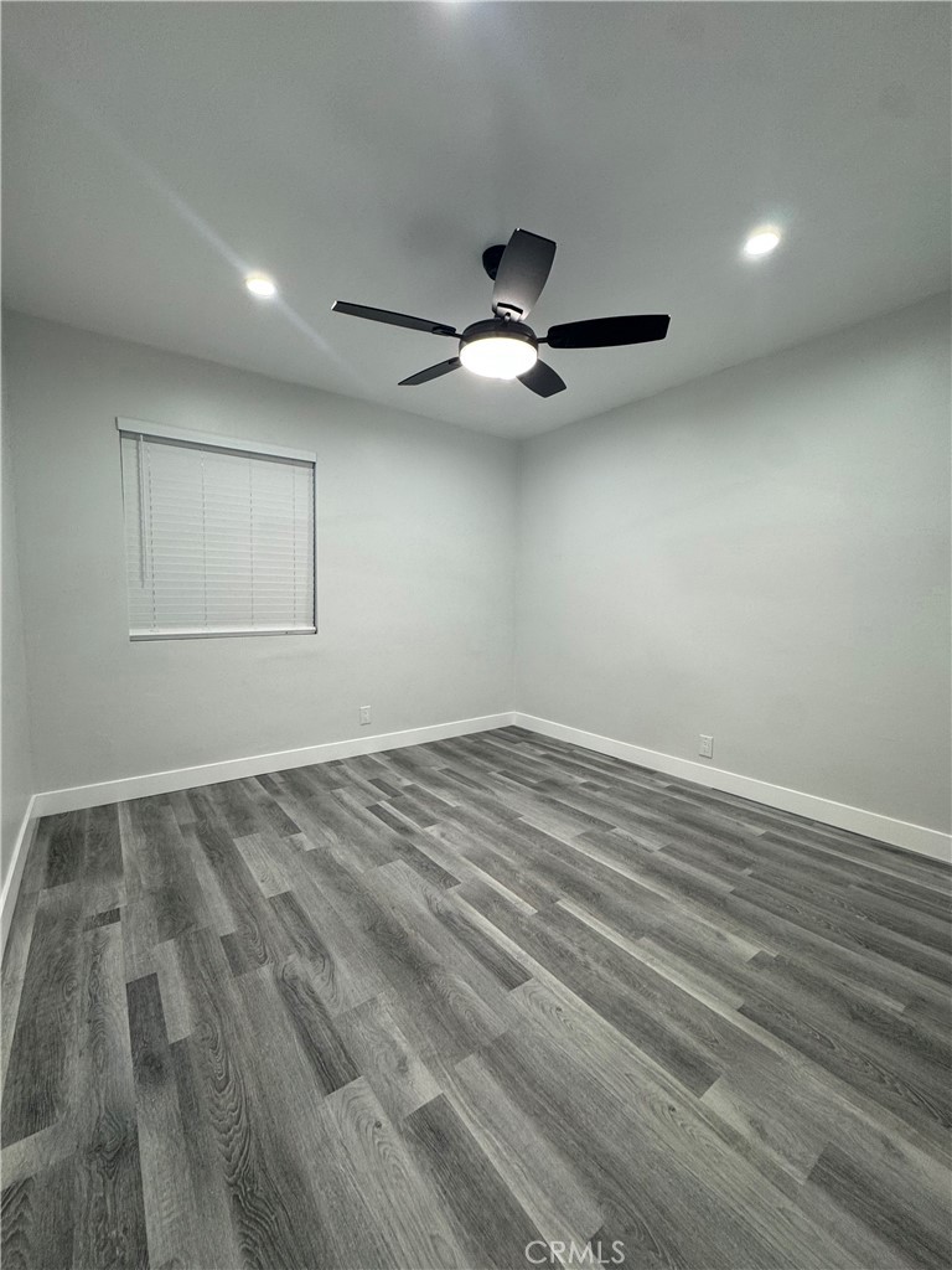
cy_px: 635
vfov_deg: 102.1
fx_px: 513
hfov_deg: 85.7
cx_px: 476
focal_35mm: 14
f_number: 2.2
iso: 125
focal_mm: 2.22
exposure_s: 1/120
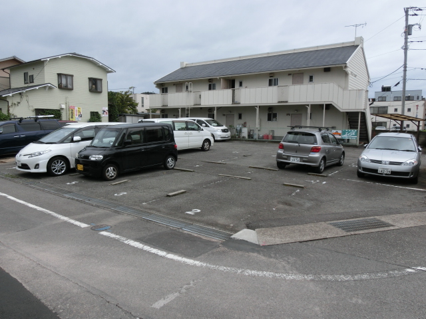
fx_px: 308
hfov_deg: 69.4
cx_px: 213
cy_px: 160
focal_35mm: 25
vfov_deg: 54.9
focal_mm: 4.4
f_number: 3.3
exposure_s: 1/800
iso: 80
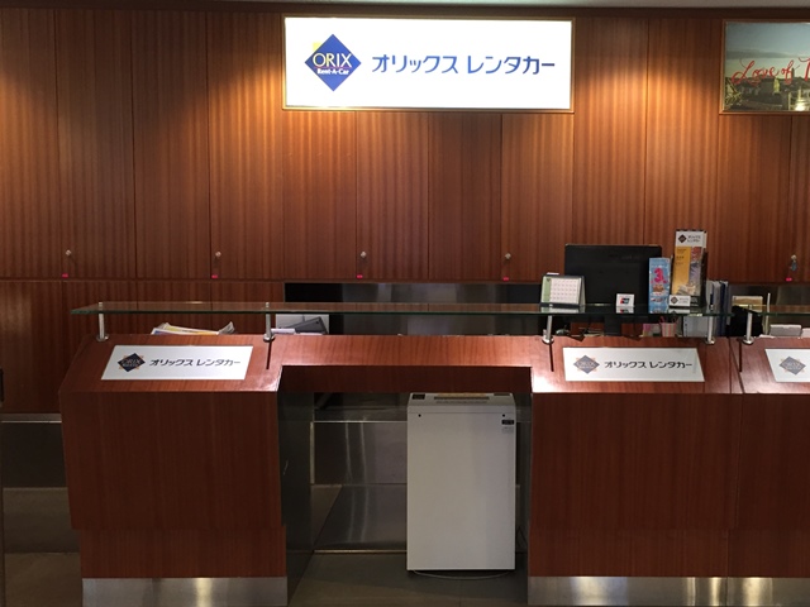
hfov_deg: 61.7
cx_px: 405
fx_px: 679
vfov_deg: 48.2
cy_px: 304
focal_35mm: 29
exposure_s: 1/30
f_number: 2.2
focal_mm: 4.15
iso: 50
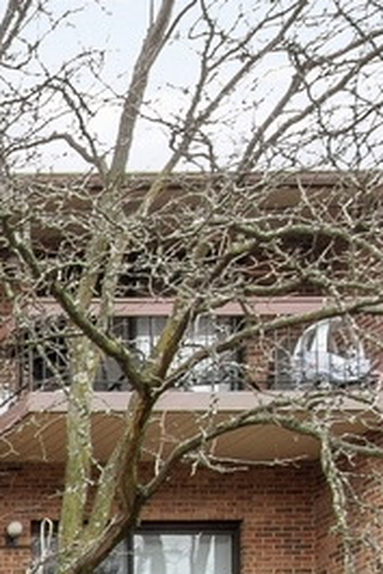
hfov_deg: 8.0
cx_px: -1130
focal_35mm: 110
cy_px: 903
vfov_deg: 16.6
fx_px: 1753
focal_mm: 12
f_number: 8
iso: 320
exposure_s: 1/40
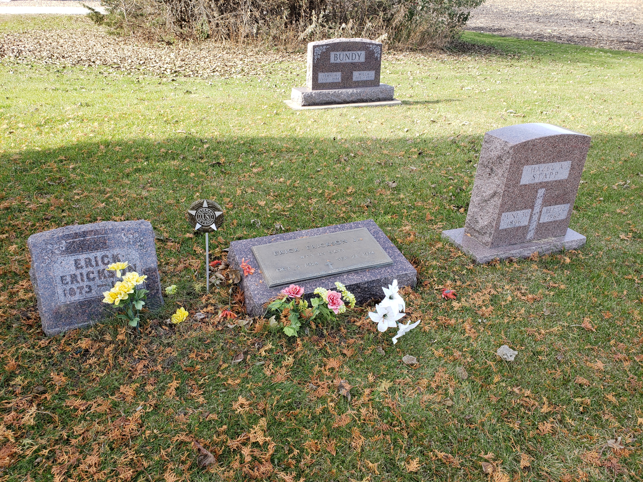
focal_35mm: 26
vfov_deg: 53.1
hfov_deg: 67.3
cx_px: 322
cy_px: 241
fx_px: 483
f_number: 2.4
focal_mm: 4.3
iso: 50
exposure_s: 1/240
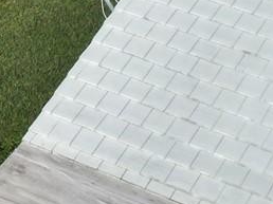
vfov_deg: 9.9
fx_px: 1174
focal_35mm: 149
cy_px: 32
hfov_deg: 10.9
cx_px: -410
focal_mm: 6.72
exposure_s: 1/1250
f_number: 1.7
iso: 100
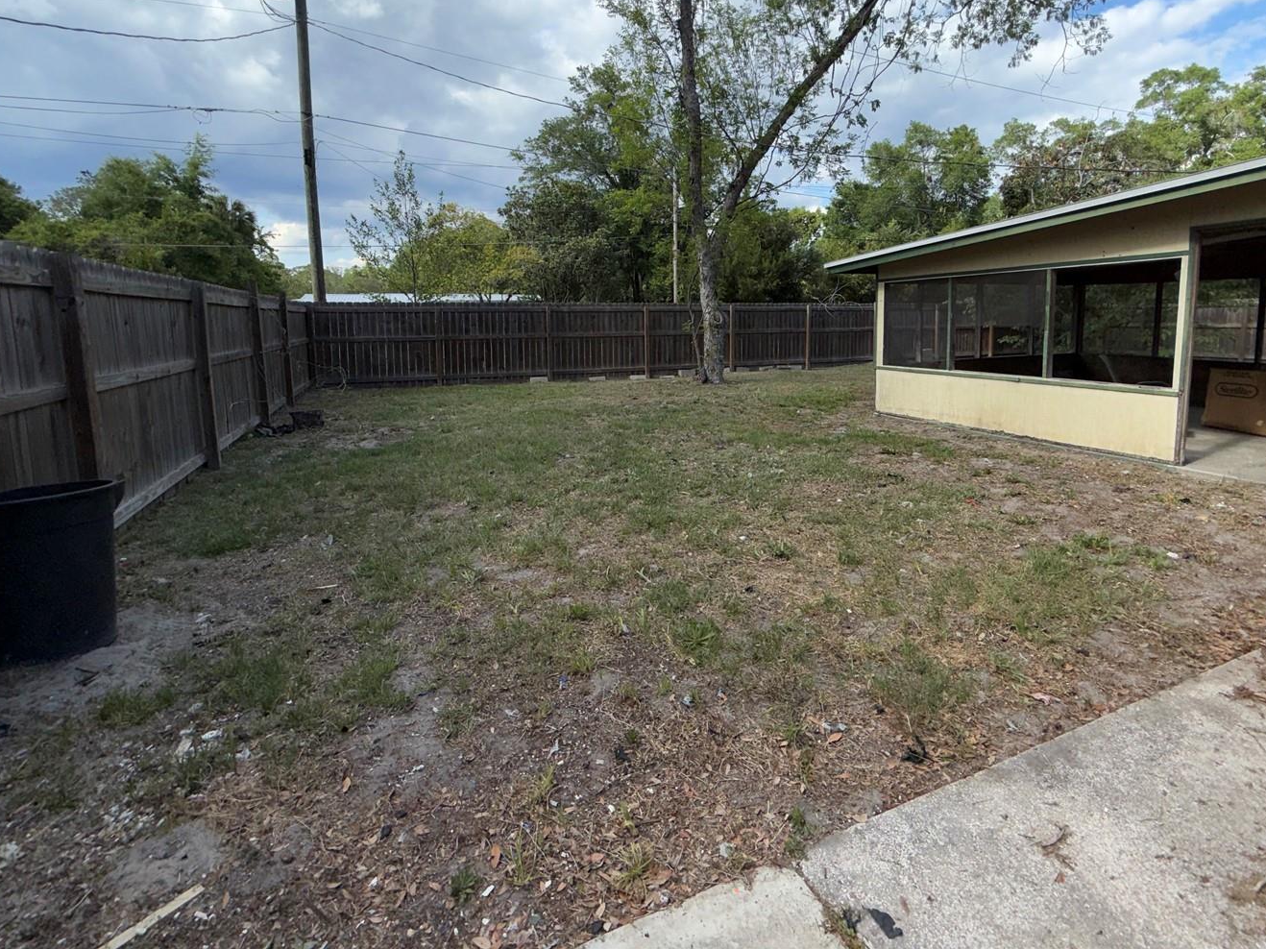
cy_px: 374
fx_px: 622
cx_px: 666
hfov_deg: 91.0
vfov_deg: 73.8
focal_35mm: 17
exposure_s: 1/751
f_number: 2.2
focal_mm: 2.22
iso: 16
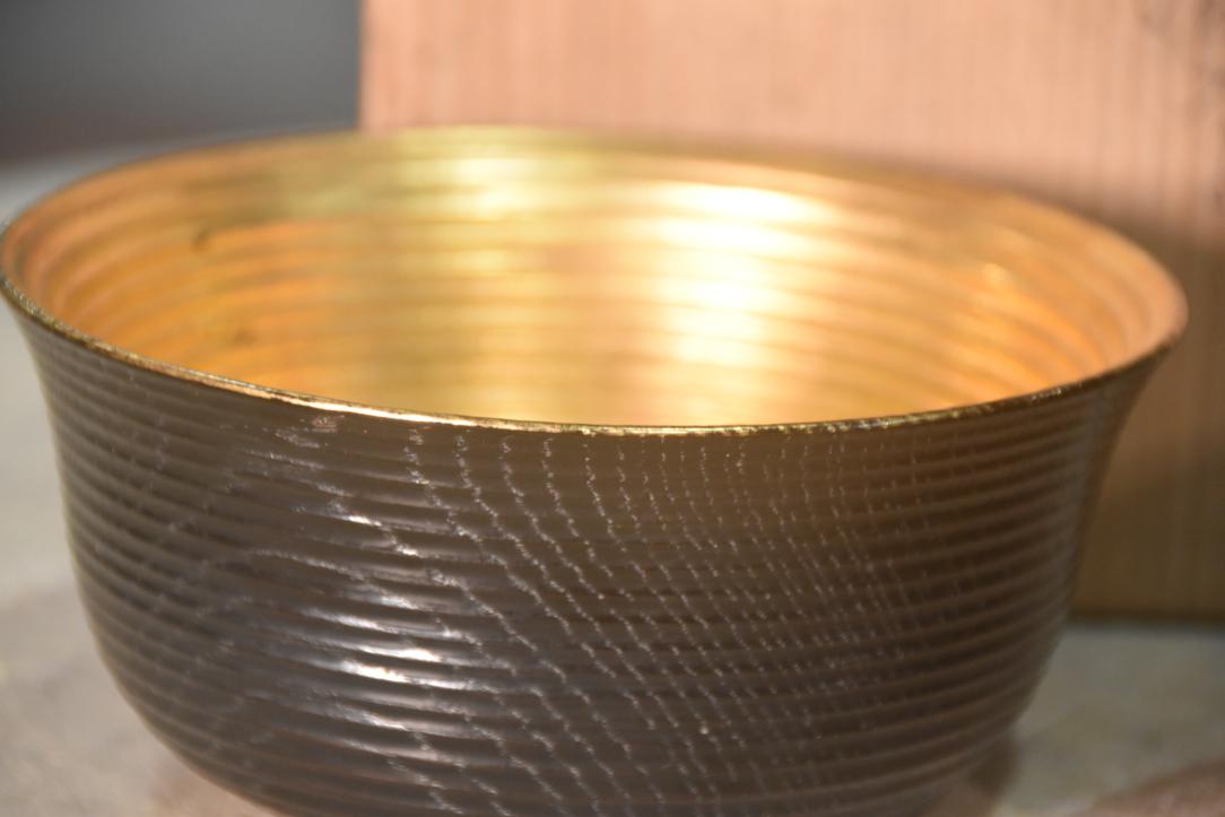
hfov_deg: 8.9
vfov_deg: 5.9
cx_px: 612
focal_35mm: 232
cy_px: 408
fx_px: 7912
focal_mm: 155
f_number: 6
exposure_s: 1/125
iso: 2500
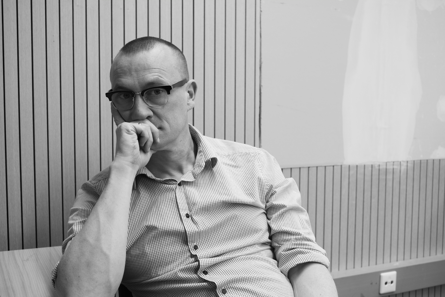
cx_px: 222
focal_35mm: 41
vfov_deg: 32.6
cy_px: 148
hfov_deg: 47.4
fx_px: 507
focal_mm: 27
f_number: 3.6
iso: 400
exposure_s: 1/60
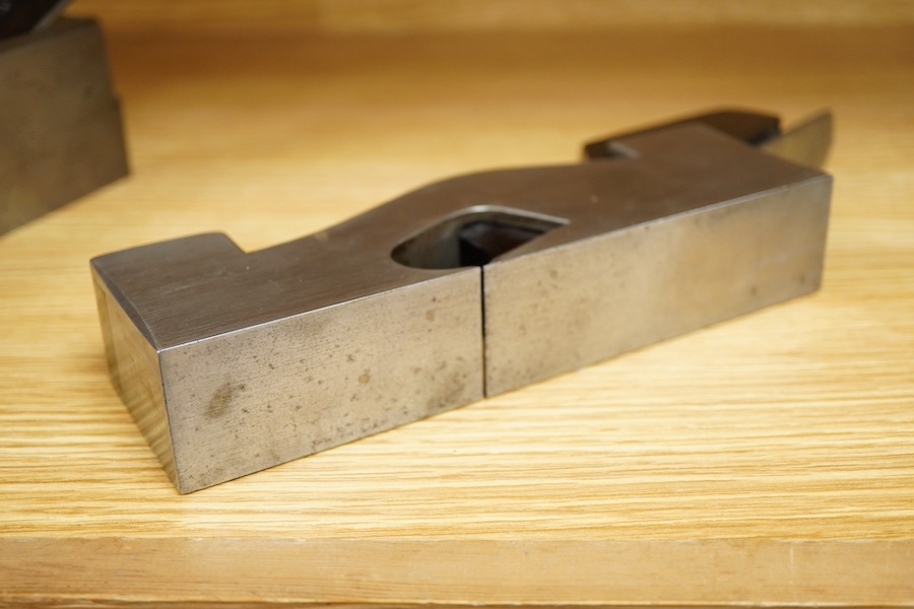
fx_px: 1142
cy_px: 304
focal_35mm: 45
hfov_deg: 43.6
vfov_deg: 29.9
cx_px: 457
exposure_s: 1/125
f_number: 3.5
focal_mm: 30
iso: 1250
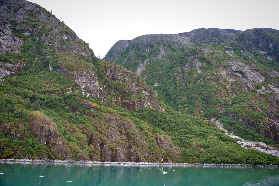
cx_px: 140
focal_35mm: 27
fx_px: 209
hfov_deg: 67.4
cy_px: 93
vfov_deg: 48.0
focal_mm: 27
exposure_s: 1/100
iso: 100
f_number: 5
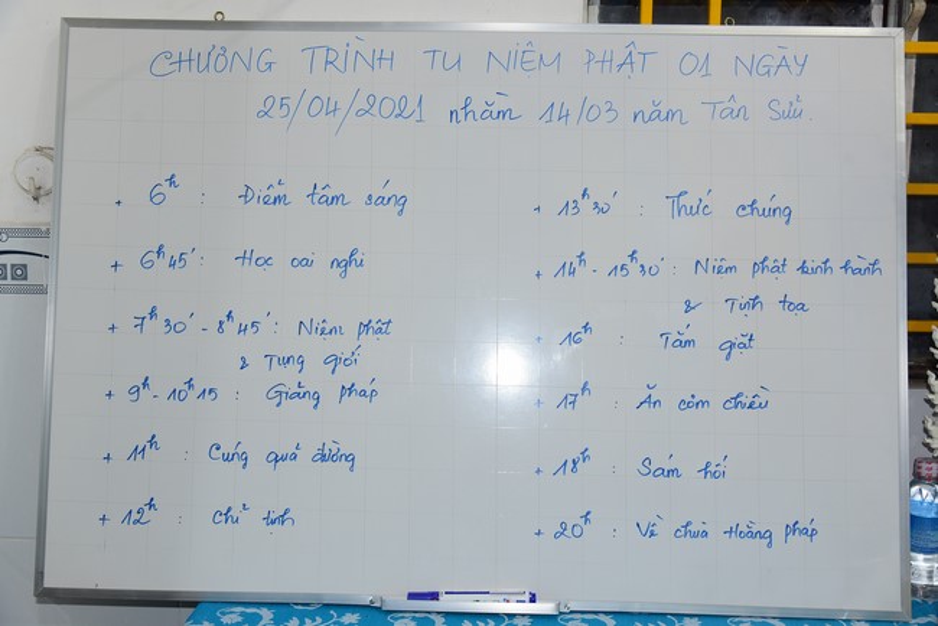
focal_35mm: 40
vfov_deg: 33.4
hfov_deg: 48.4
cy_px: 313
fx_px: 1043
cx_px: 469
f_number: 5
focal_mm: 40
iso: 400
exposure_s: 1/40
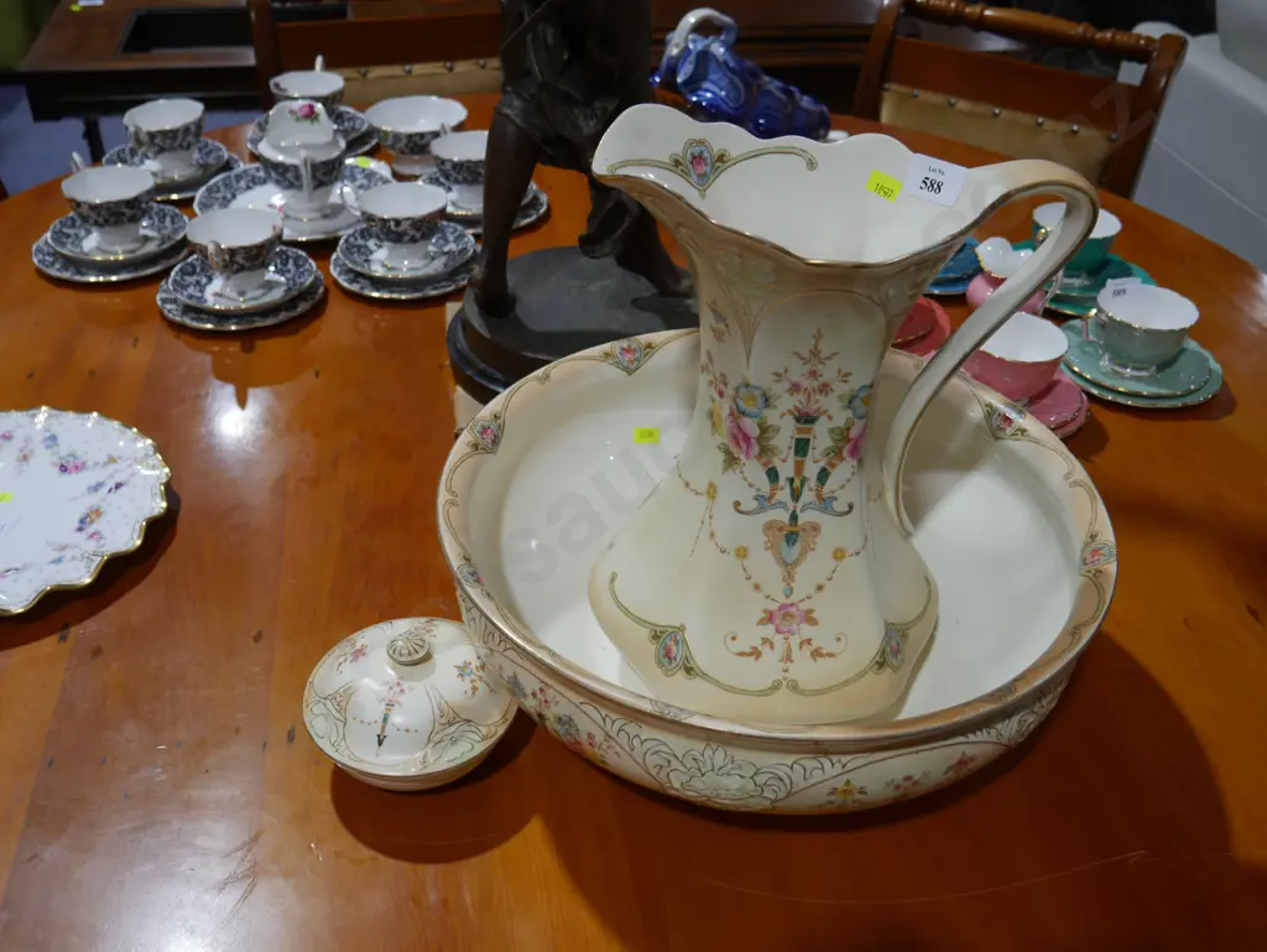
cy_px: 476
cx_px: 634
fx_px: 1245
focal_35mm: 34
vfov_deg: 41.8
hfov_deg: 53.9
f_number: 4
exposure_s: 1/100
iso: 200
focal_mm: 17
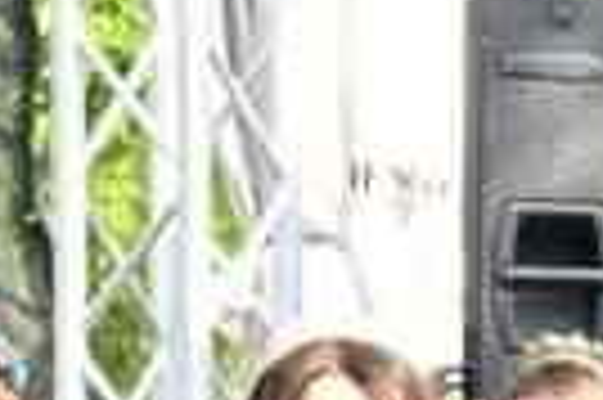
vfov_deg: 3.7
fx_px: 6023
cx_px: 1526
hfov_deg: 5.5
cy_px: 1171
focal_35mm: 360
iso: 100
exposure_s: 1/50
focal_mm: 47
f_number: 5.3
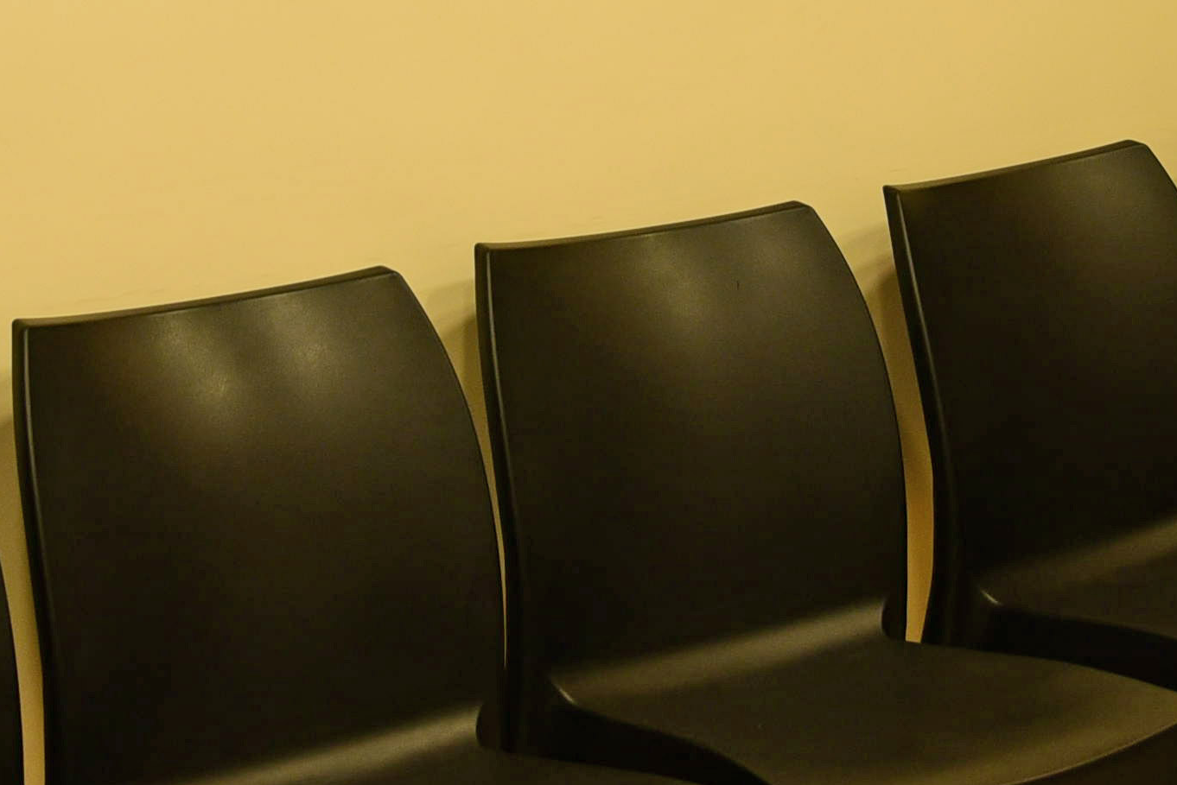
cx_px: 593
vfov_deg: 12.7
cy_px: -41
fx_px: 3467
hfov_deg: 19.3
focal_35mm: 106
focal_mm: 24
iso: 500
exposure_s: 1/50
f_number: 4
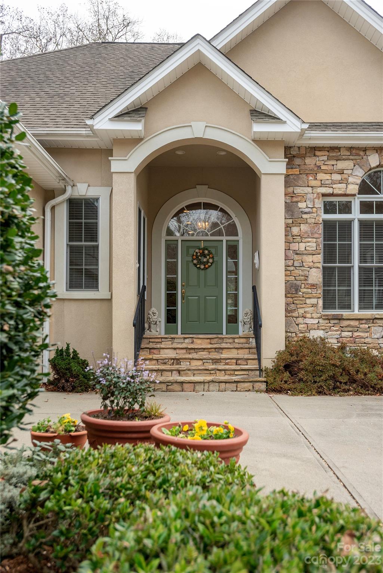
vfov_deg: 58.7
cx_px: 192
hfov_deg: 41.1
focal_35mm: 32
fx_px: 510
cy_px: 286
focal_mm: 32
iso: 320
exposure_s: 1/2000
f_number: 4
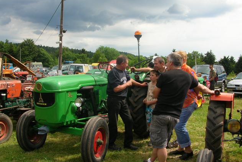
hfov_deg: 51.9
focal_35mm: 37
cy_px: 77
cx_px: 123
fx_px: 249
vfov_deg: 35.9
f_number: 5.6
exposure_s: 1/217
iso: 50
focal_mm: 5.8
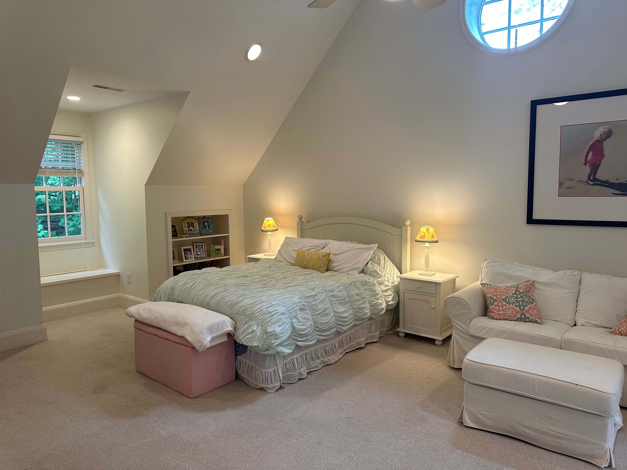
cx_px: 314
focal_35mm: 24
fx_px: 435
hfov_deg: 71.6
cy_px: 235
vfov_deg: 56.8
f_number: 1.78
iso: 200
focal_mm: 6.86
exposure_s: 1/120
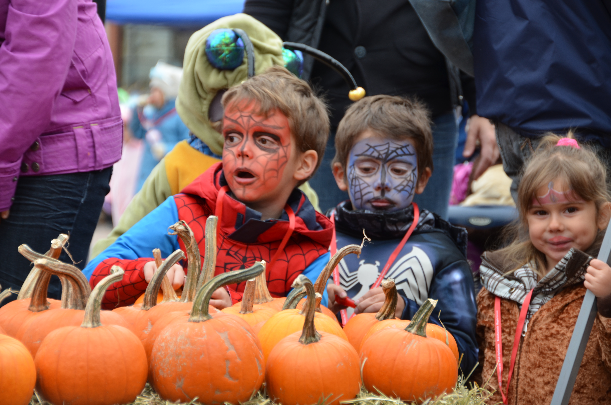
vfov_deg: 7.9
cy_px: 202
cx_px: 306
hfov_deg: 11.8
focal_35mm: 174
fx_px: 2947
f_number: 5.6
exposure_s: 1/125
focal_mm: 116
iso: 200
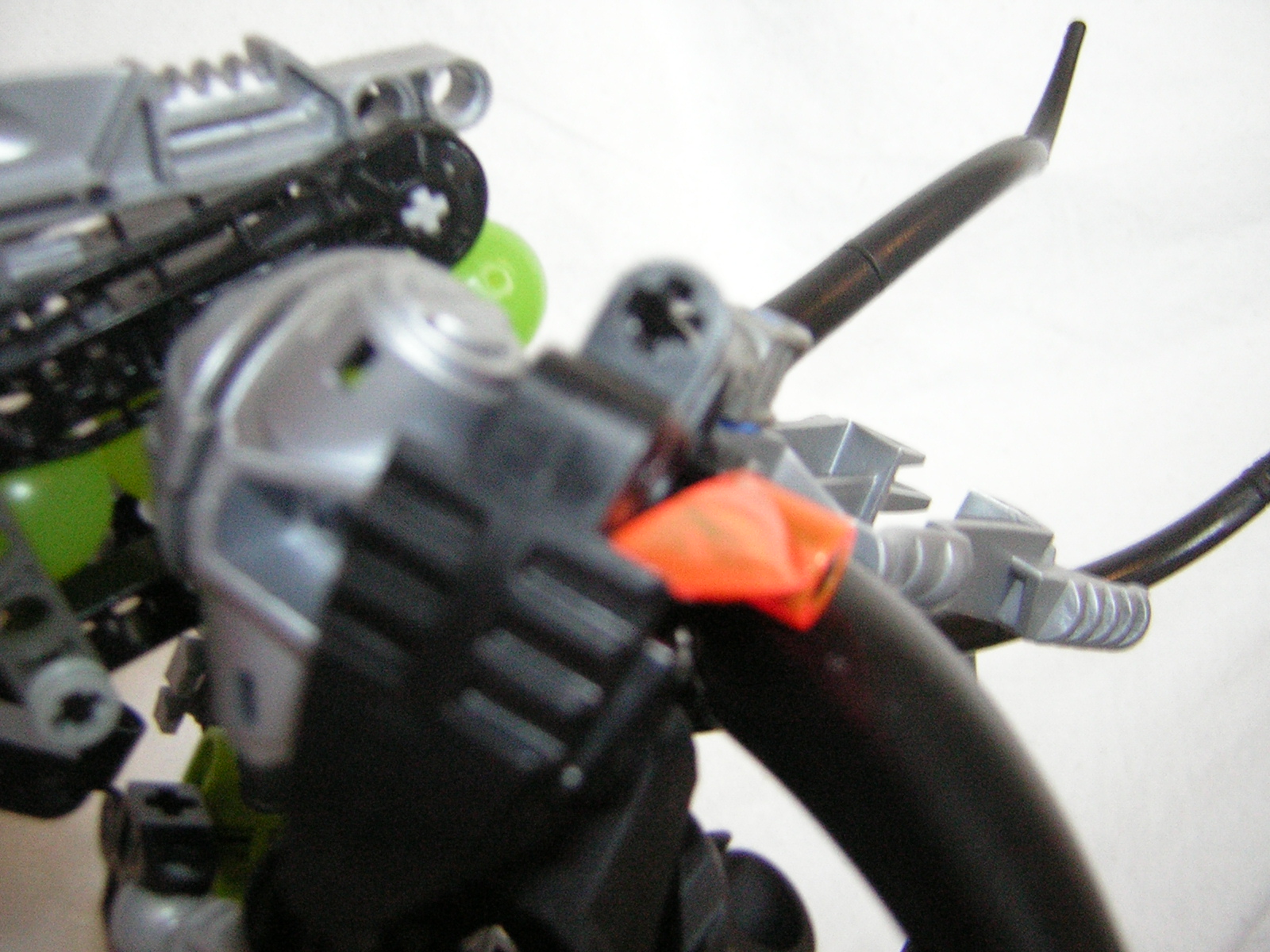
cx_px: 635
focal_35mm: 36
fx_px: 1321
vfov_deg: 39.7
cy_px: 476
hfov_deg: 51.4
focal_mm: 4.7
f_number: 2.6
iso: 200
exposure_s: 1/20.3
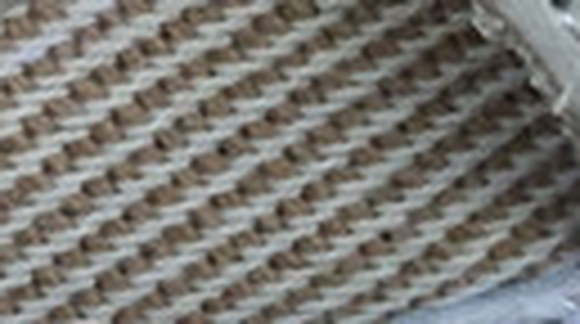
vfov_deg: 5.1
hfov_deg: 8.3
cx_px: -908
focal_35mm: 236
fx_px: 3623
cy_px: 223
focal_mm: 3.3
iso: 25
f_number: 2.4
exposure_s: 1/641
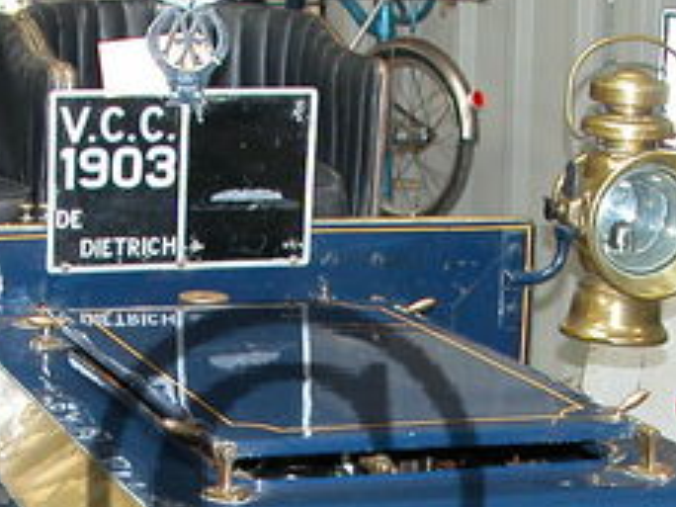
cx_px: 285
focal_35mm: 123
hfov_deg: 16.0
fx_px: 2402
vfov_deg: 11.9
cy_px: 495
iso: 200
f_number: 2.8
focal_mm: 8.9
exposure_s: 1/60
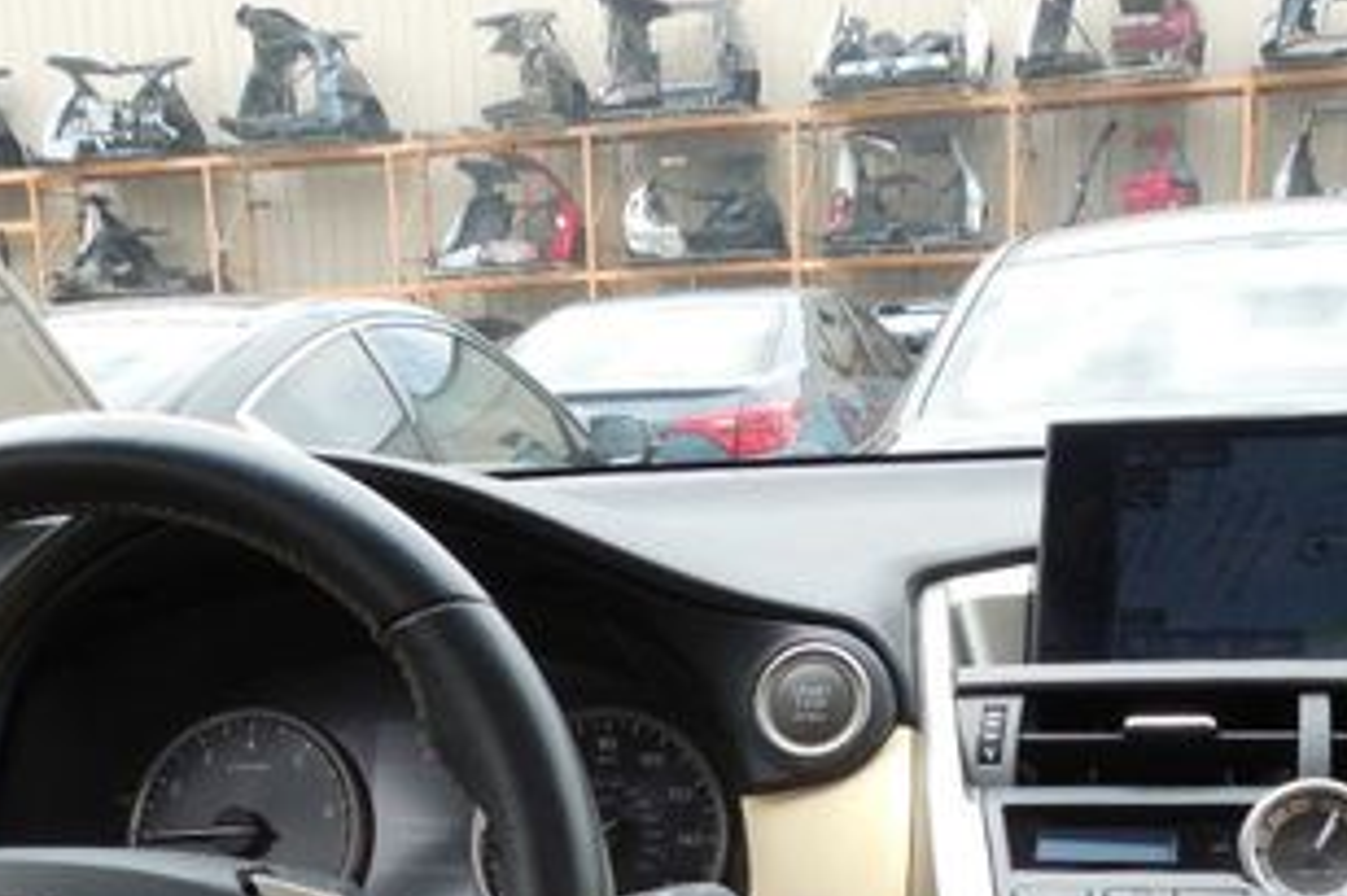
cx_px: 656
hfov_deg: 36.9
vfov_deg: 23.6
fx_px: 2019
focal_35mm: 54
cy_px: 957
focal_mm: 4.5
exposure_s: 1/250
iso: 125
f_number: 3.3
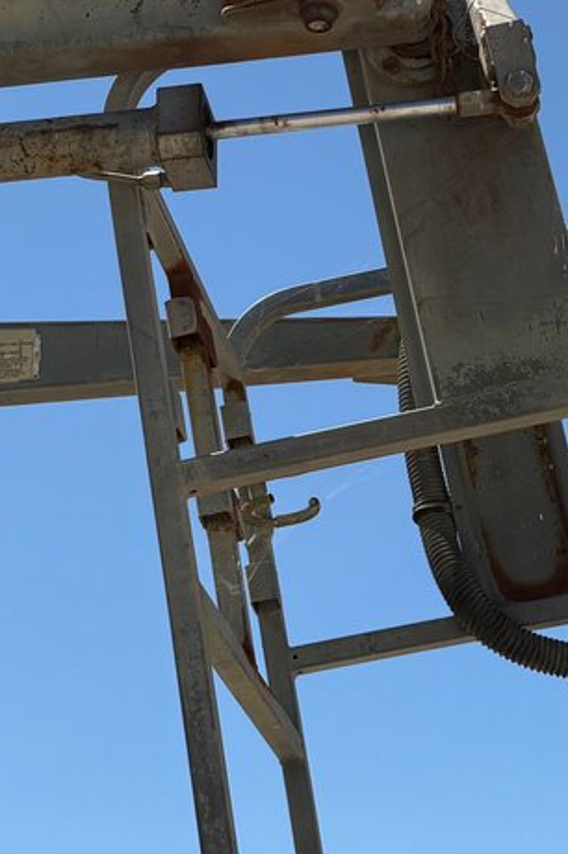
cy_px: 320
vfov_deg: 22.8
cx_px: 227
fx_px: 2109
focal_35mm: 89
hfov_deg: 15.3
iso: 50
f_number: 1.6
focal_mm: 5.96
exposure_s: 1/4329
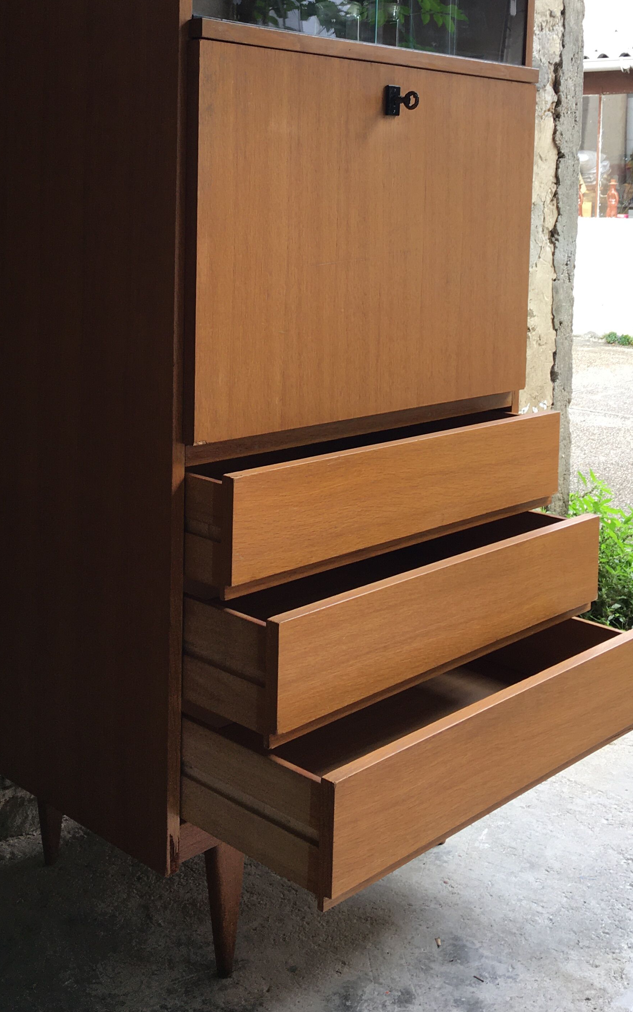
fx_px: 1214
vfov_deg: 44.3
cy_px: 306
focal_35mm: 44
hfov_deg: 29.1
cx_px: 247
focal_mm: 4.15
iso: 25
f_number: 2.2
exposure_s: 1/50
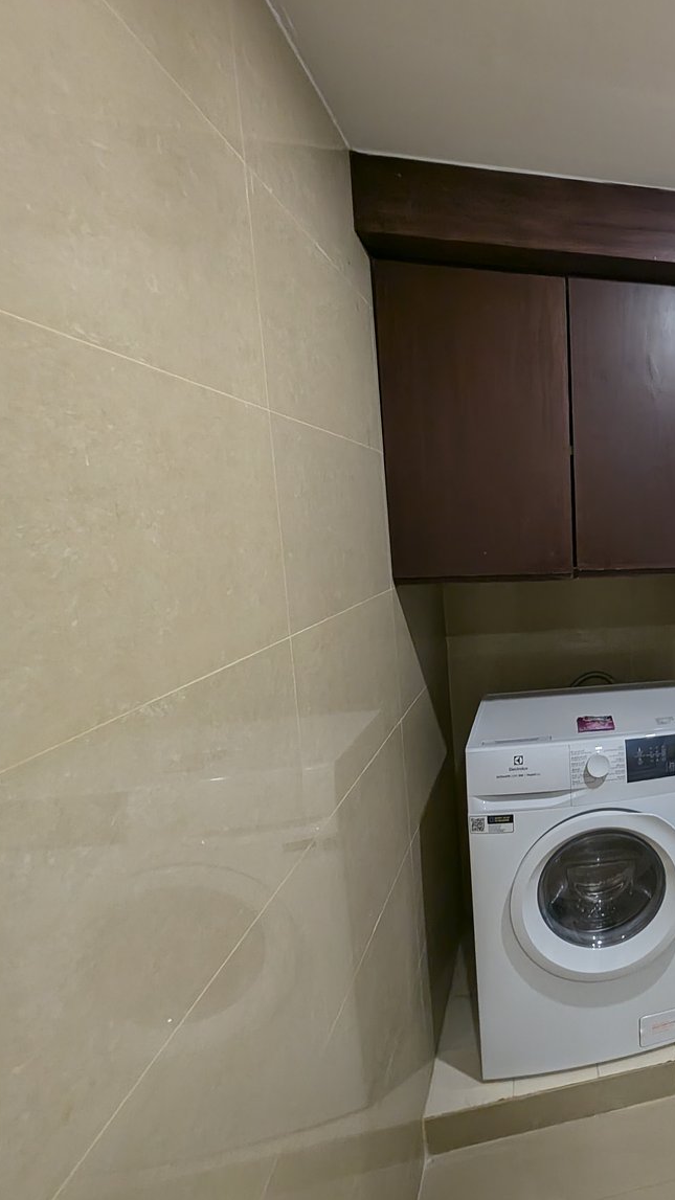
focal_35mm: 19
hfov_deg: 44.3
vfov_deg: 89.6
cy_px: 602
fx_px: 605
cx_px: 746
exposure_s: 1/34.9
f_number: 2.2
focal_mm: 1.95
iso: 153
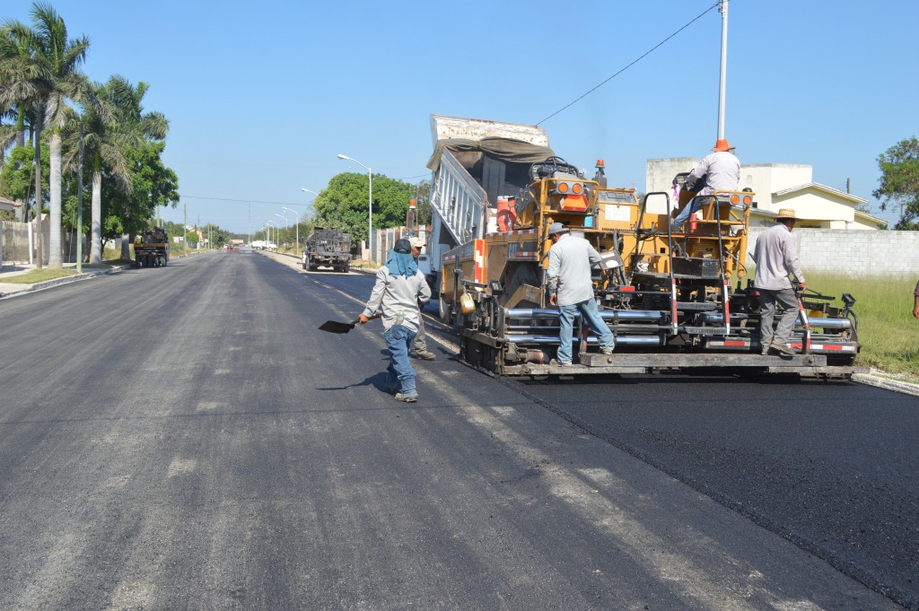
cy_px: 306
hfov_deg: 53.2
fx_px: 918
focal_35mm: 36
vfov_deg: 36.8
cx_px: 460
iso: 100
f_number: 8
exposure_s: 1/250
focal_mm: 24
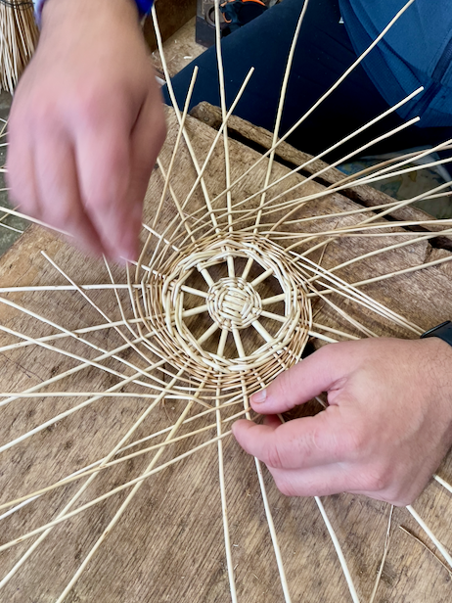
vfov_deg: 65.3
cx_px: 232
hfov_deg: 51.3
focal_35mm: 27
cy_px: 292
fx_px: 470
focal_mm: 4.2
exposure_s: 1/100
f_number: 1.6
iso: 100
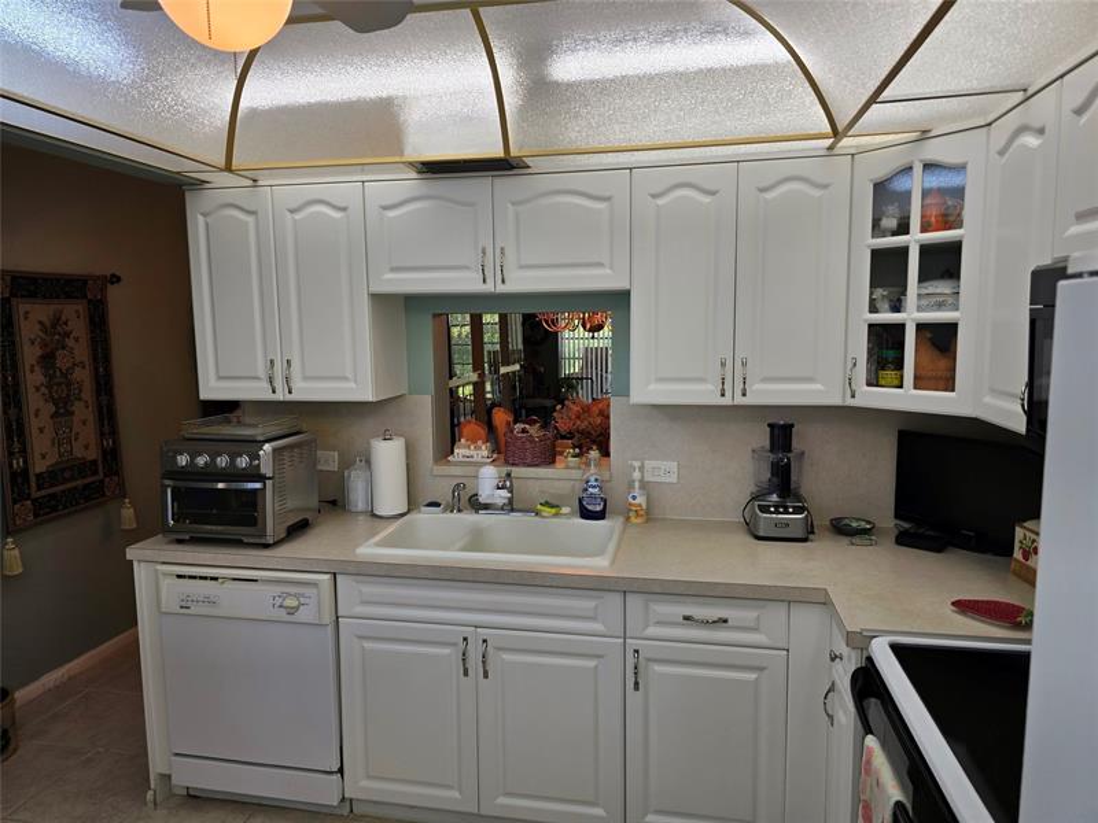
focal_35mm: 23
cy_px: 412
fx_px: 730
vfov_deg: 58.9
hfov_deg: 73.9
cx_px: 549
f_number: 1.7
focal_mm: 6.3
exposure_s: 1/120
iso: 25
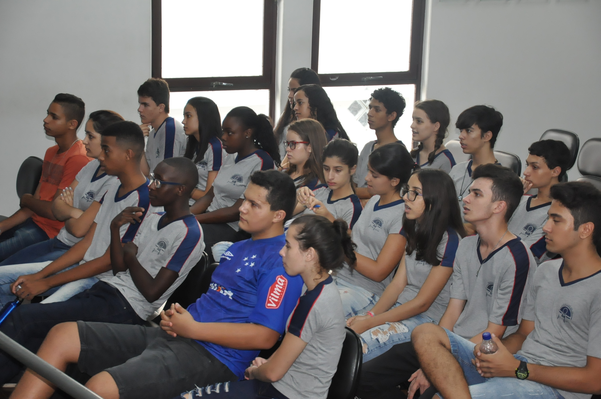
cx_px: 300
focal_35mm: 87
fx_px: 1451
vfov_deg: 15.7
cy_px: 200
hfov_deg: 23.4
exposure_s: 1/160
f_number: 5
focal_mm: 58
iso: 2000
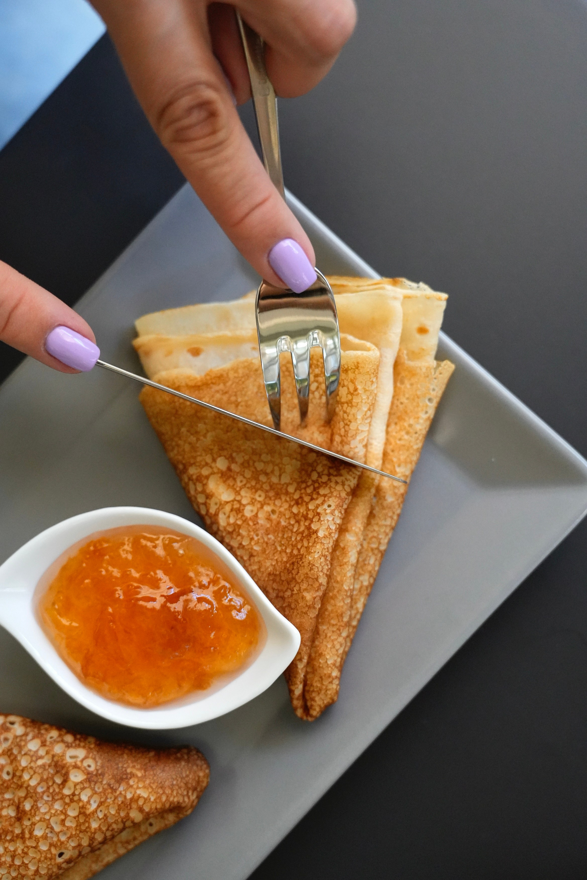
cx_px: 294
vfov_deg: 42.7
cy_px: 440
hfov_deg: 29.2
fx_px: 1125
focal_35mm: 46
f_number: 4
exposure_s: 1/1000
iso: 6400
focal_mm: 46
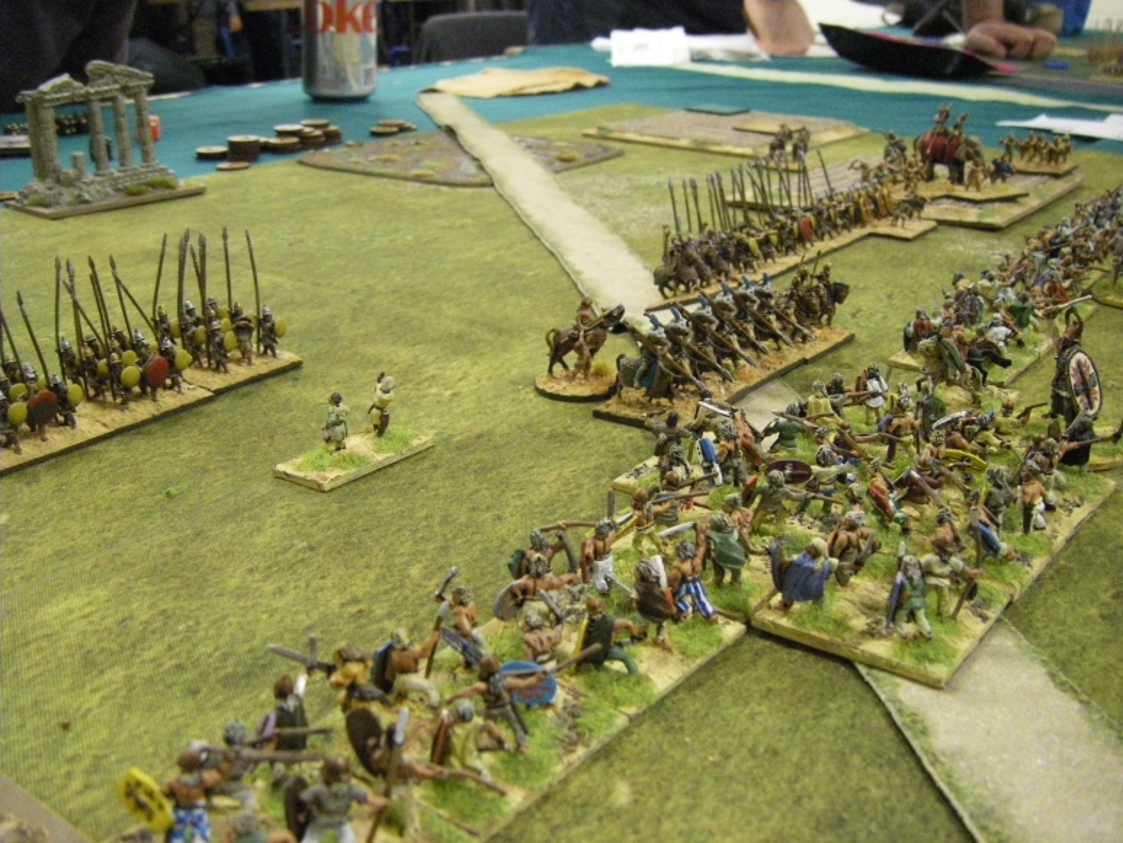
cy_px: 422
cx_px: 562
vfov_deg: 37.7
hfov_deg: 49.0
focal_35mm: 38
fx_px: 1233
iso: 800
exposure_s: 1/50
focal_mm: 6.3
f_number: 3.5
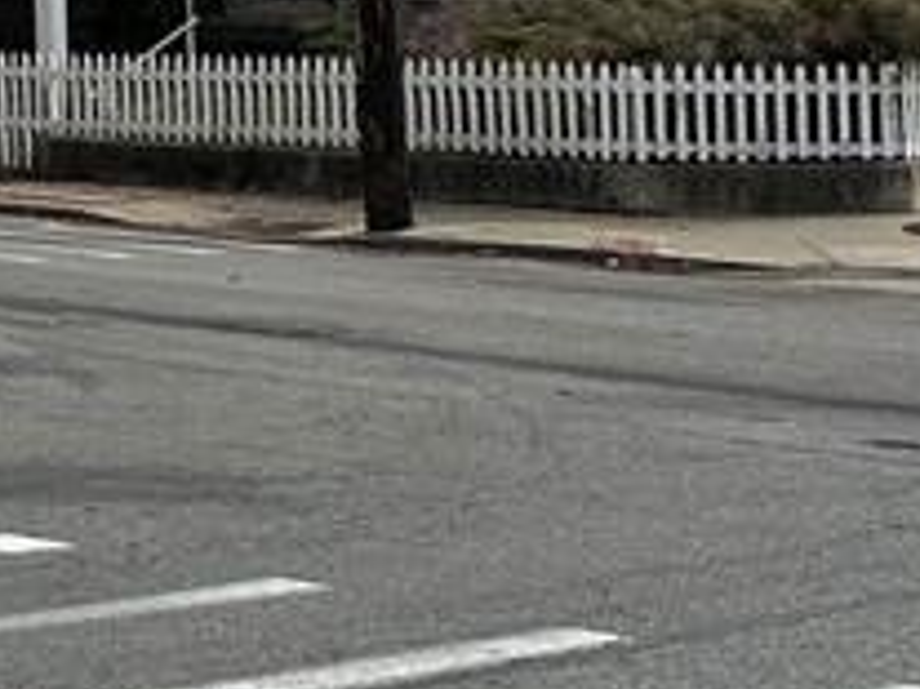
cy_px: -240
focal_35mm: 119
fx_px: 3161
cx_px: -1231
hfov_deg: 13.0
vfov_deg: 12.0
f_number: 1.78
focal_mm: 6.86
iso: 80
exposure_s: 1/6623
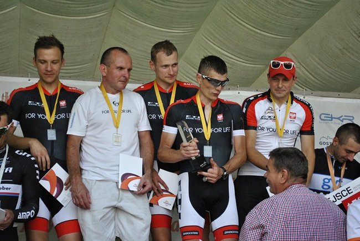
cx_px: 180
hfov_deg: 24.6
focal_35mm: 82
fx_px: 826
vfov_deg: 16.6
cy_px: 120
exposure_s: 1/400
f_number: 5.6
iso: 800
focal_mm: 55
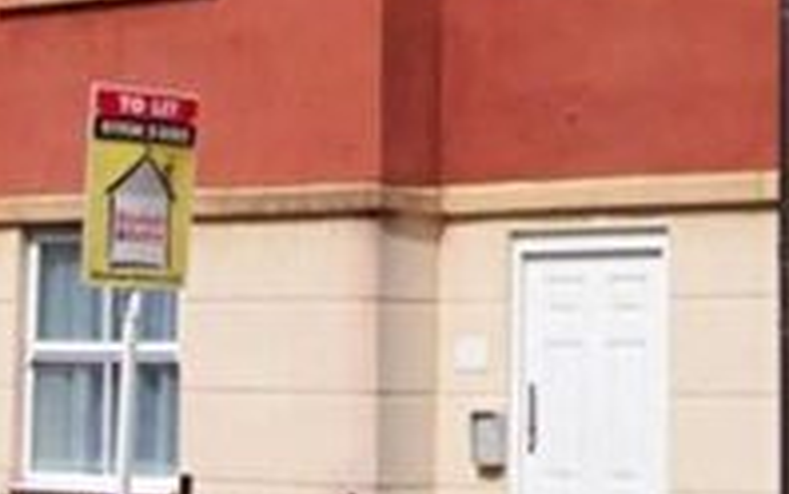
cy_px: -153
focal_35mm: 135
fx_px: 2905
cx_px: 733
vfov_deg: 9.5
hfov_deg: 15.3
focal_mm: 5.85
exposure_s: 1/1250
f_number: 4
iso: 66
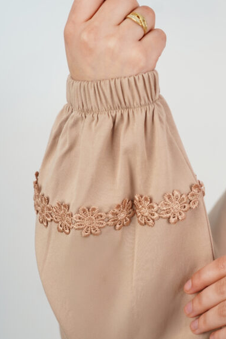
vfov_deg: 22.8
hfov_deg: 15.3
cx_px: 163
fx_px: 837
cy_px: 195
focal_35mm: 89
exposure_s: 1/125
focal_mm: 56
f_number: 4.5
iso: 250
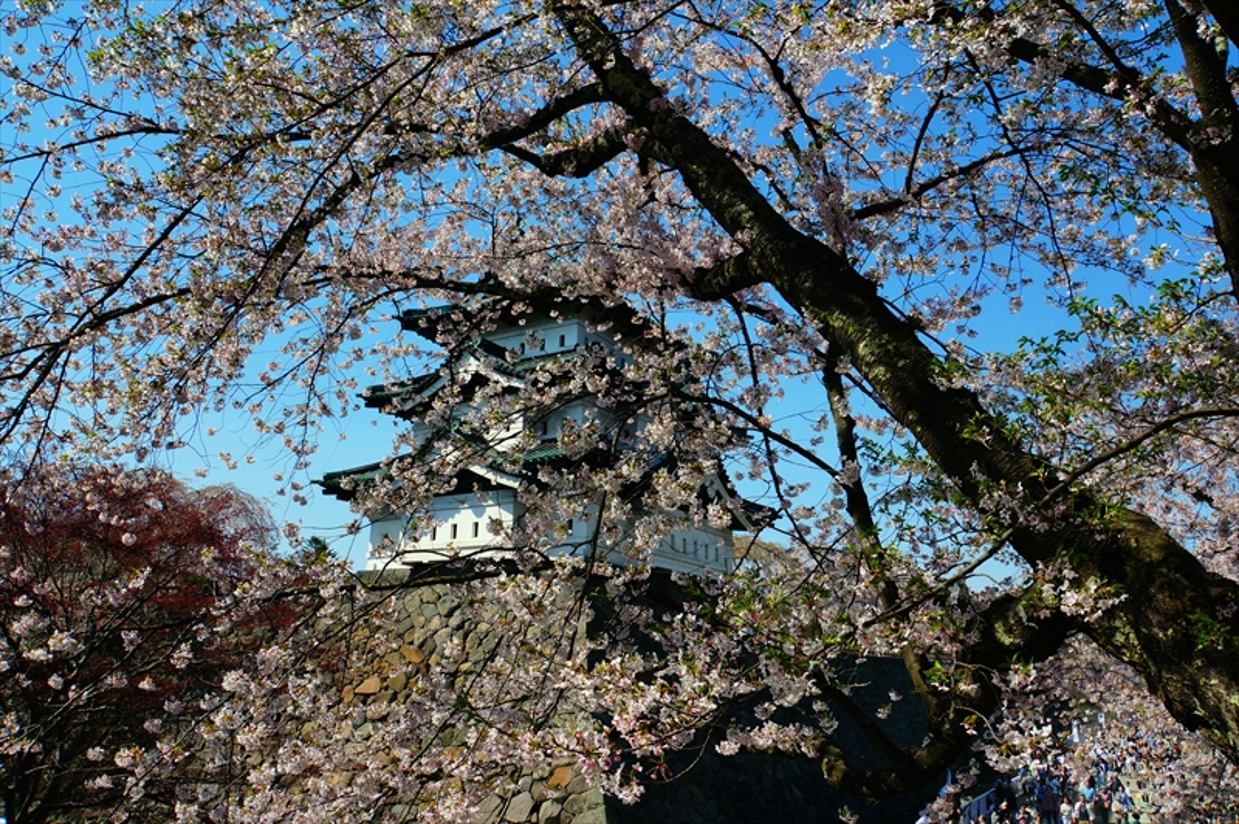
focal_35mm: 27
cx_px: 620
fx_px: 928
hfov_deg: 67.4
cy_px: 412
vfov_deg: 47.9
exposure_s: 1/200
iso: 100
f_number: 11
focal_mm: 18
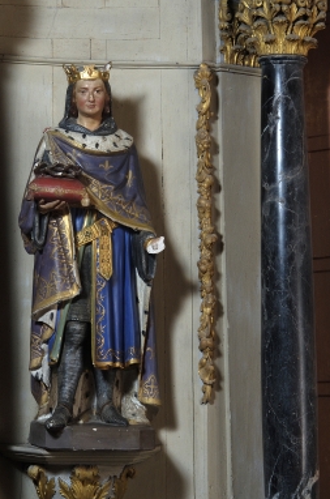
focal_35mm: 161
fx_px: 2224
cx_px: 123
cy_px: 263
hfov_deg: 8.5
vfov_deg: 12.8
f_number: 22
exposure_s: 1/80
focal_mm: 80
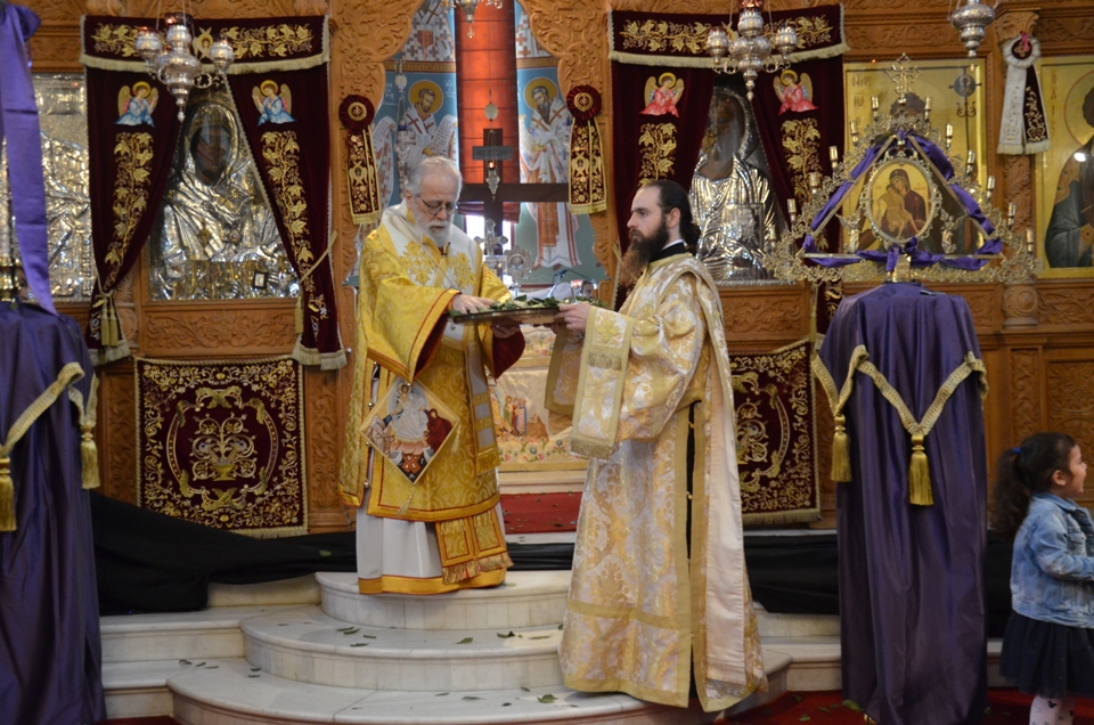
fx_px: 1274
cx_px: 547
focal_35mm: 42
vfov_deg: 31.8
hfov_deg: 46.5
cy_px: 362
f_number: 4
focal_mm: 28
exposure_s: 1/40
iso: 2000
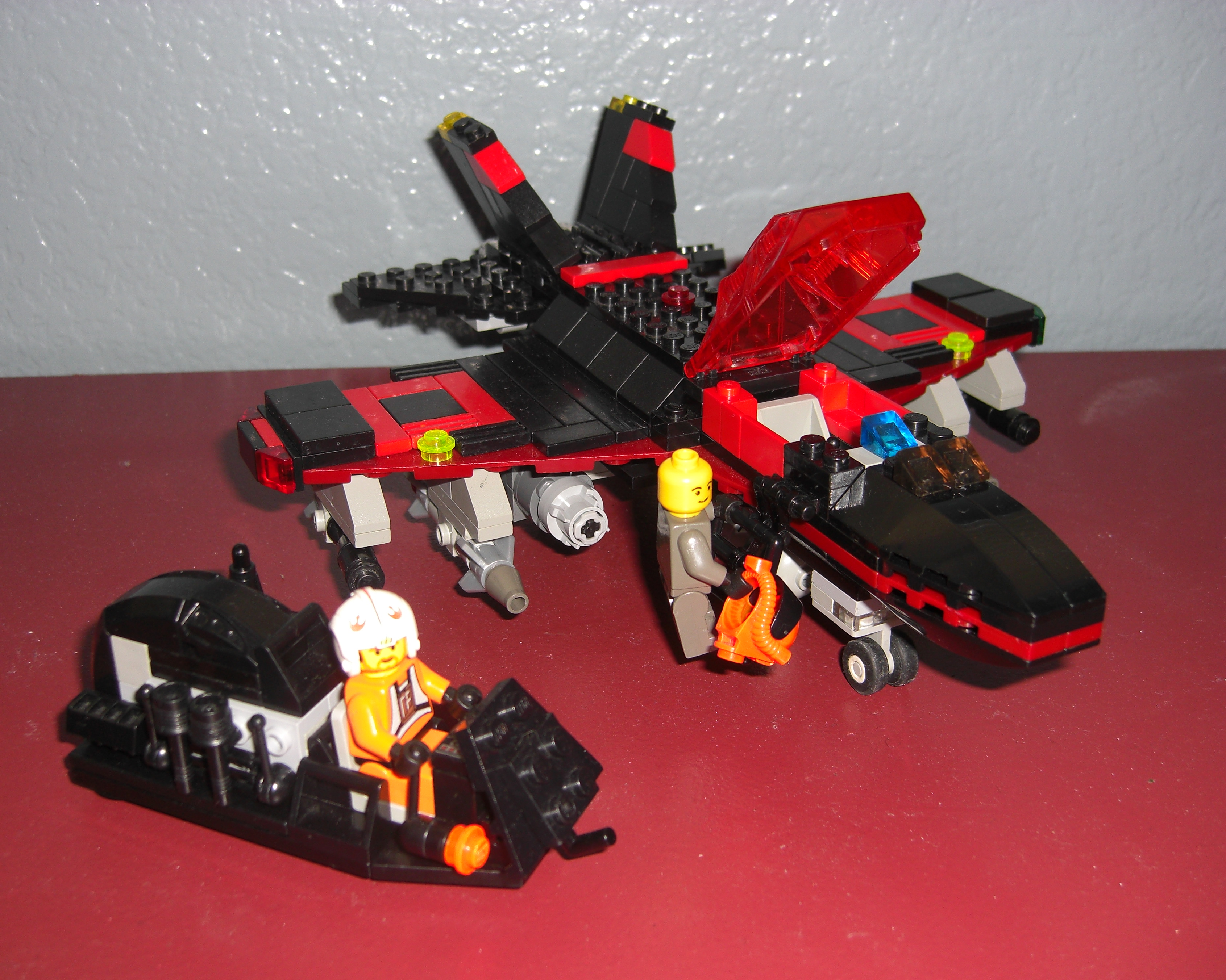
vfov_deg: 37.3
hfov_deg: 45.8
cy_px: 495
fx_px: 1451
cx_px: 574
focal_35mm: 40
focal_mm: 7.9
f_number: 2.8
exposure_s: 1/60
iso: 80
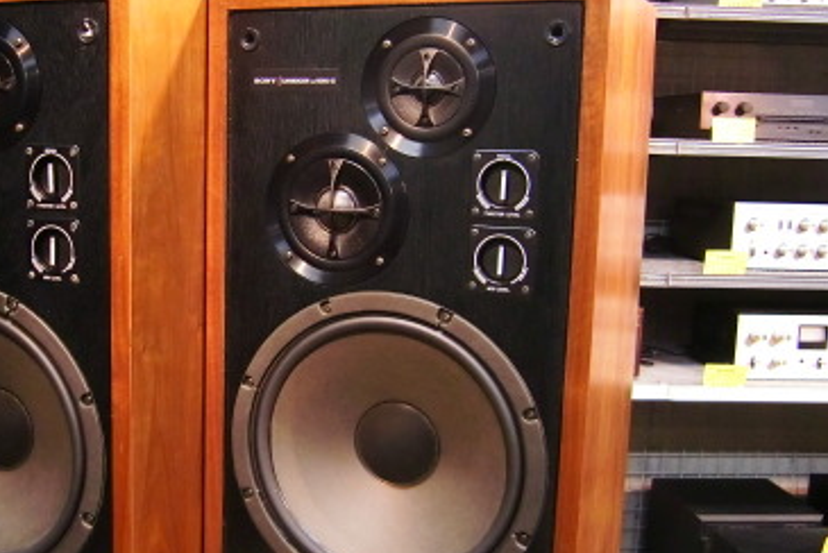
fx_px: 1174
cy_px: 308
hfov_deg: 38.1
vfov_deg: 26.5
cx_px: 238
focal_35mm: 51
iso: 400
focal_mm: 4.9
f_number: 2.6
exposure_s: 1/25
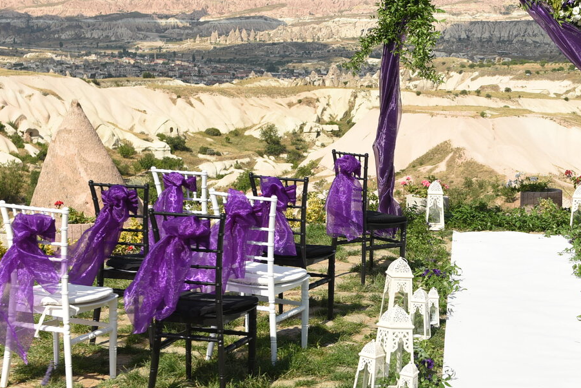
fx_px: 1307
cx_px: 451
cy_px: 255
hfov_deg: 24.7
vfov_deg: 16.8
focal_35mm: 81
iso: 125
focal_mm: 38
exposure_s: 1/1000
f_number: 4.5
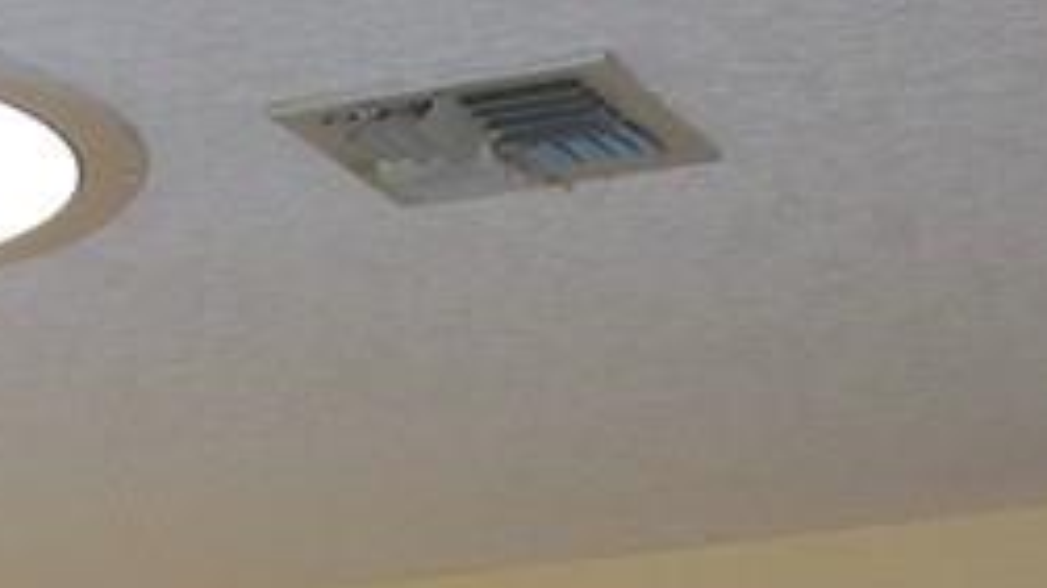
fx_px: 3330
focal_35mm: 120
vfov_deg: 9.1
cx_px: -96
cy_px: 1393
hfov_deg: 17.3
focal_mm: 4.9
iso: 80
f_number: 3.5
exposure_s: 1/50
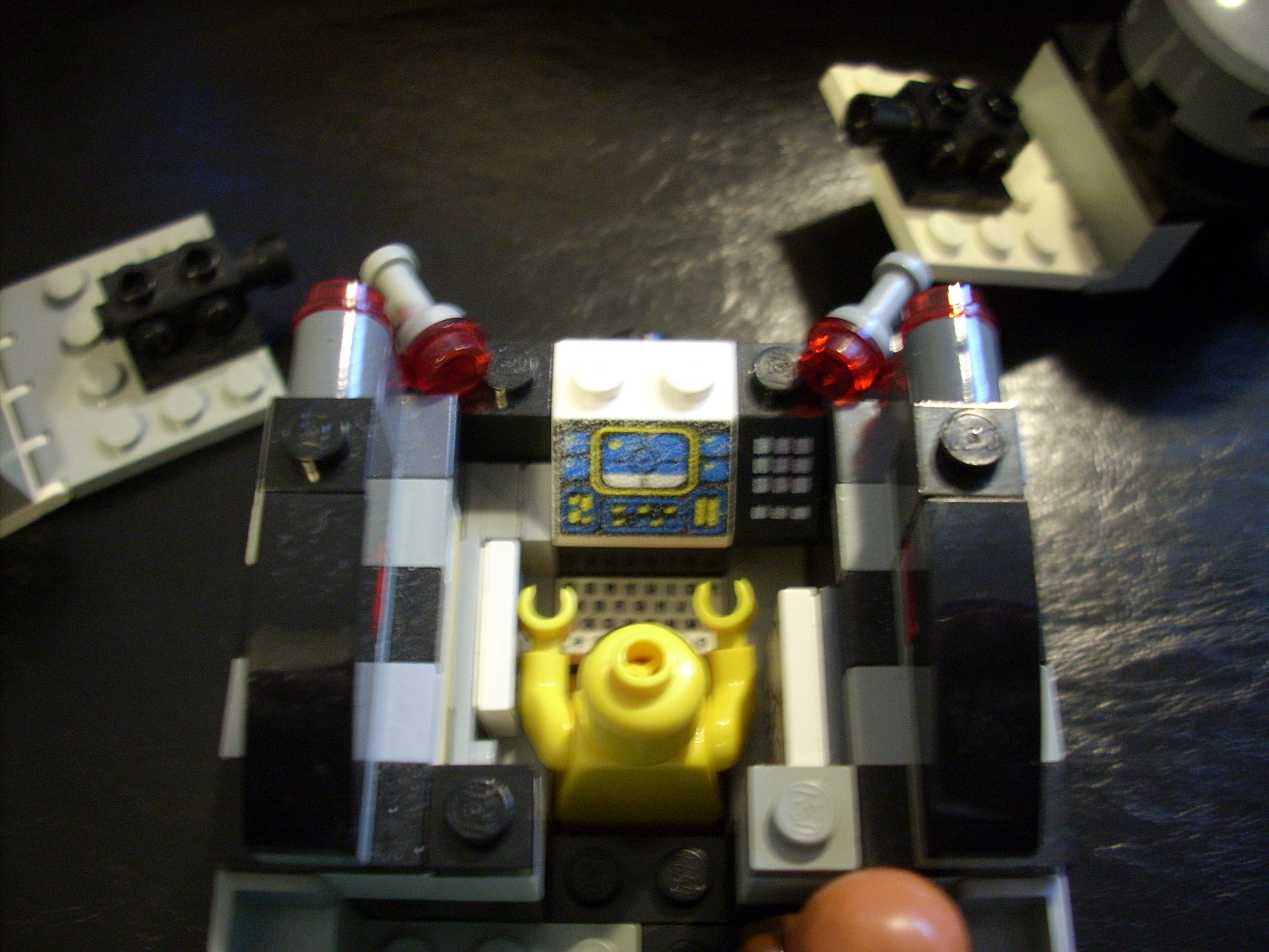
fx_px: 1356
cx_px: 634
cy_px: 476
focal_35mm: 37
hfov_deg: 50.1
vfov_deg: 38.7
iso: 200
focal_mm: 6.2
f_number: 2.8
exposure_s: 1/9.5
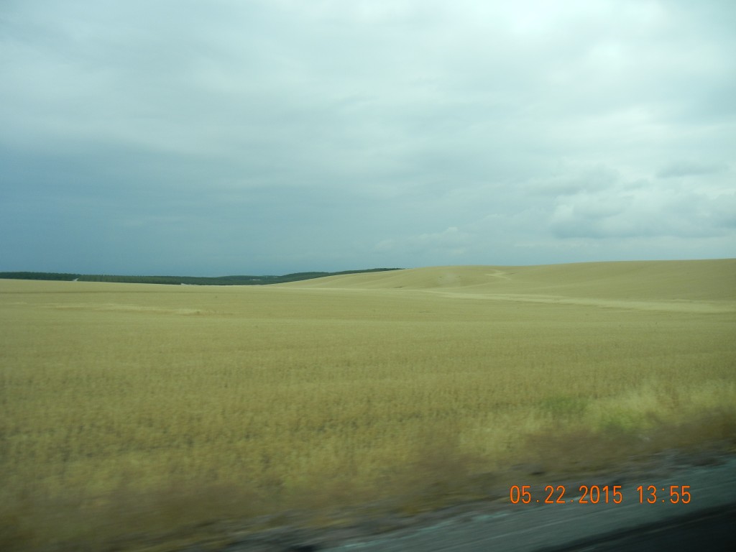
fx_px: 638
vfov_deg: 46.8
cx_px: 368
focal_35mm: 30
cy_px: 276
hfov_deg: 60.0
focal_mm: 5.4
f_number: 7
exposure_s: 1/317
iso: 160
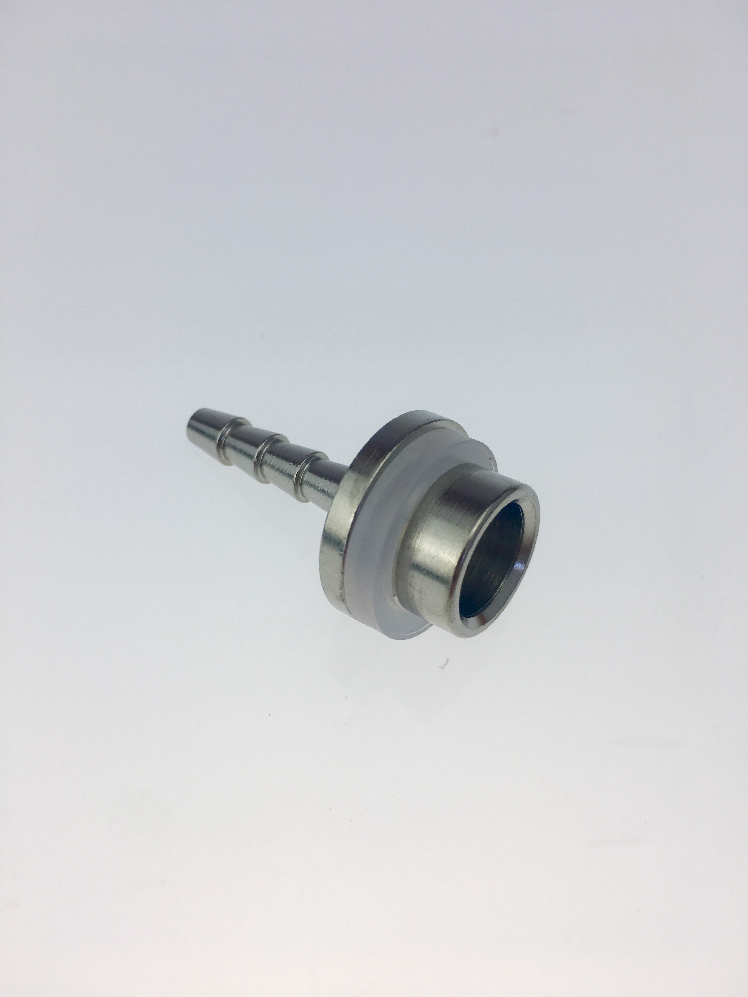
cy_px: 498
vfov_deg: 61.7
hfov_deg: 48.2
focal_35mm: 29
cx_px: 374
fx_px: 836
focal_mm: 4.15
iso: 25
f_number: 2.2
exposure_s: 1/259
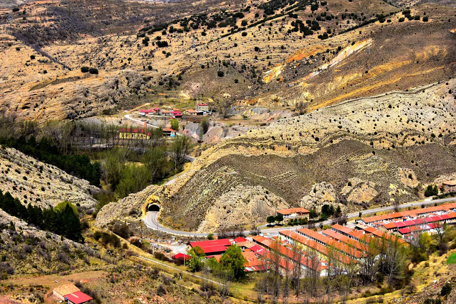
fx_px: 912
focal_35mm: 72
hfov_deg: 28.1
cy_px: 151
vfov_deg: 18.9
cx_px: 247
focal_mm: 44
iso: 100
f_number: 11
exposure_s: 1/160
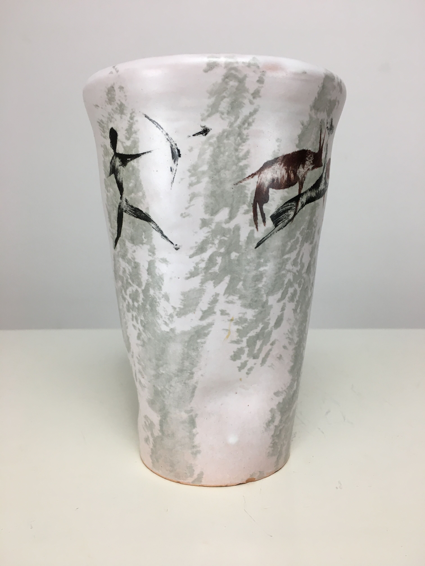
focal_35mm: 29
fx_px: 475
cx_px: 212
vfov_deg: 61.7
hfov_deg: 48.2
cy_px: 283
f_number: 2.2
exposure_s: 1/33
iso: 25
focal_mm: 4.15
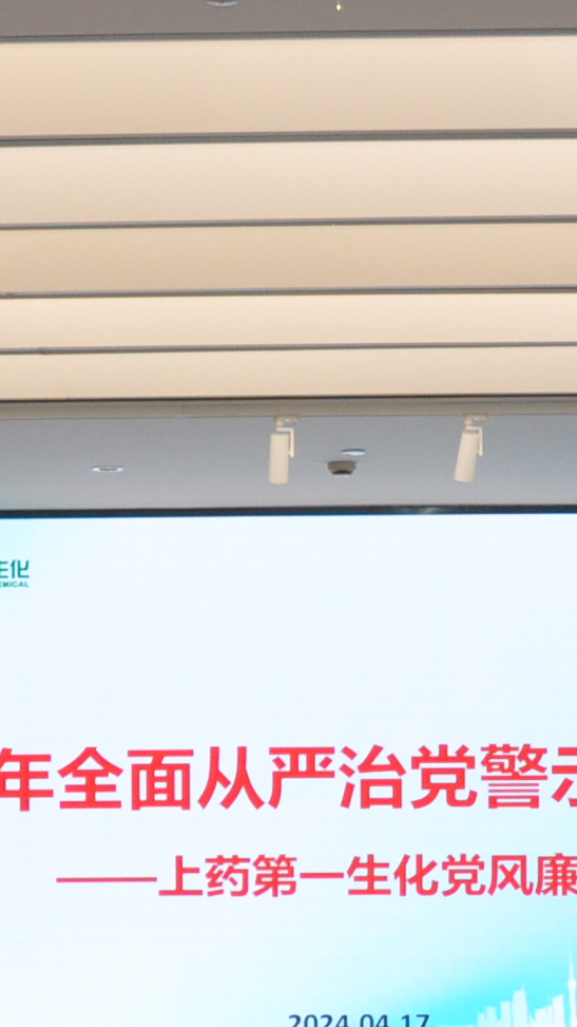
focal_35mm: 145
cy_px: 1093
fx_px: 3954
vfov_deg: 14.5
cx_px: 261
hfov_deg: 8.3
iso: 640
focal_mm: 21
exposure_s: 1/125
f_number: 3.8
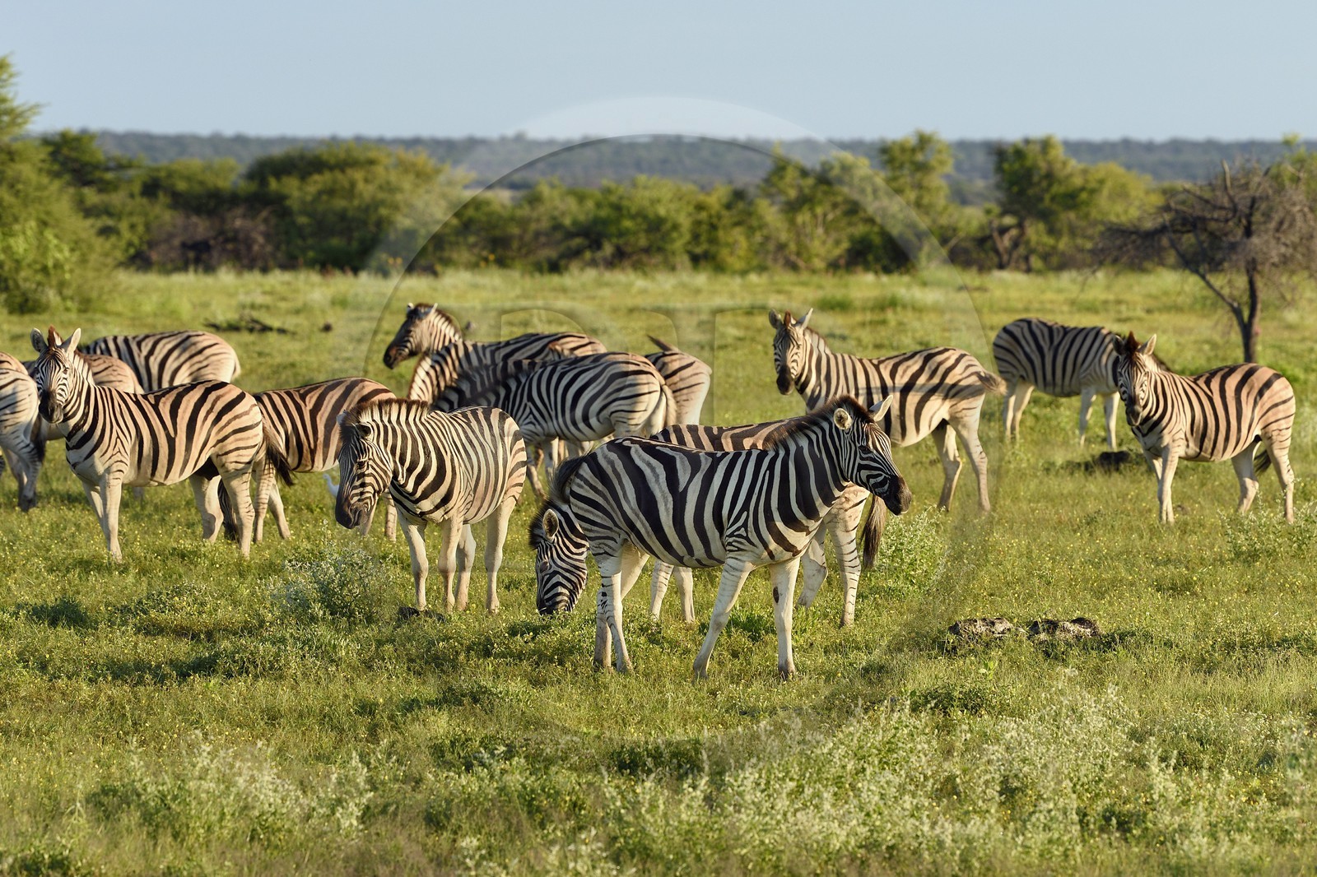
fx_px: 10241
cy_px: 438
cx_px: 658
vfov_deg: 4.9
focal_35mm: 280
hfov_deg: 7.4
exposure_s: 1/800
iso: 400
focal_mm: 280
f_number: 7.1
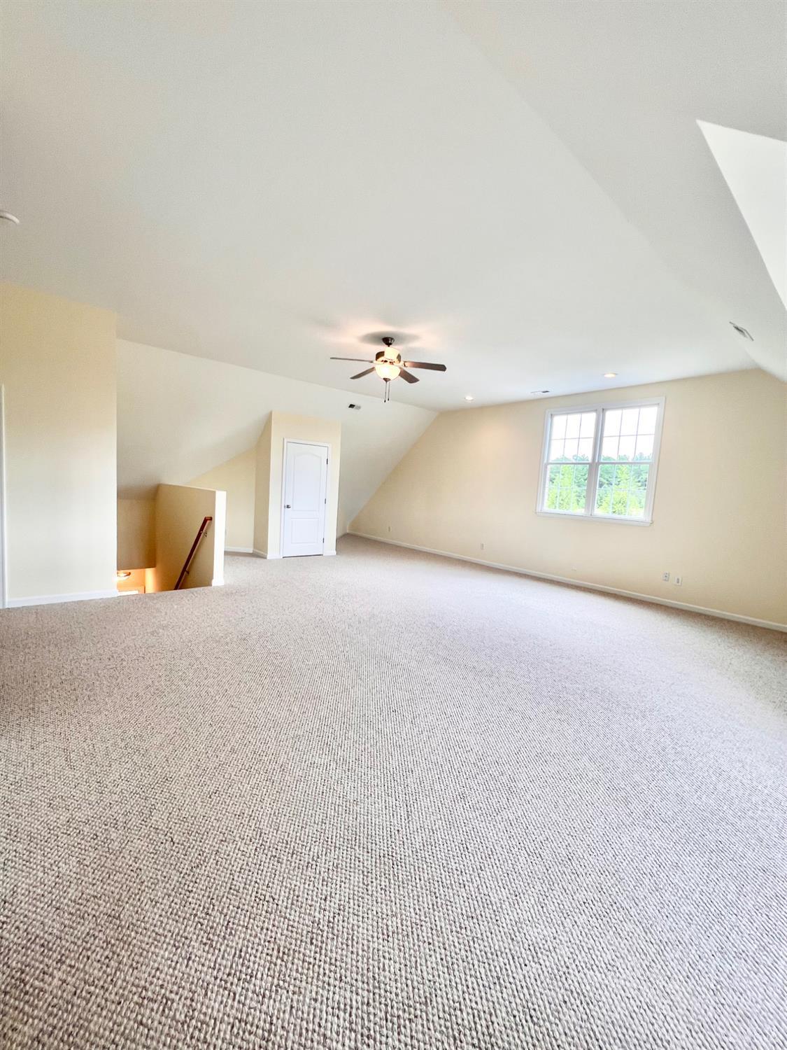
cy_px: 525
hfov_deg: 89.9
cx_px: 394
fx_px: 394
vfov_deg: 106.2
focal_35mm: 13
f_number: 1.8
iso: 64
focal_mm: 1.57
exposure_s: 1/120
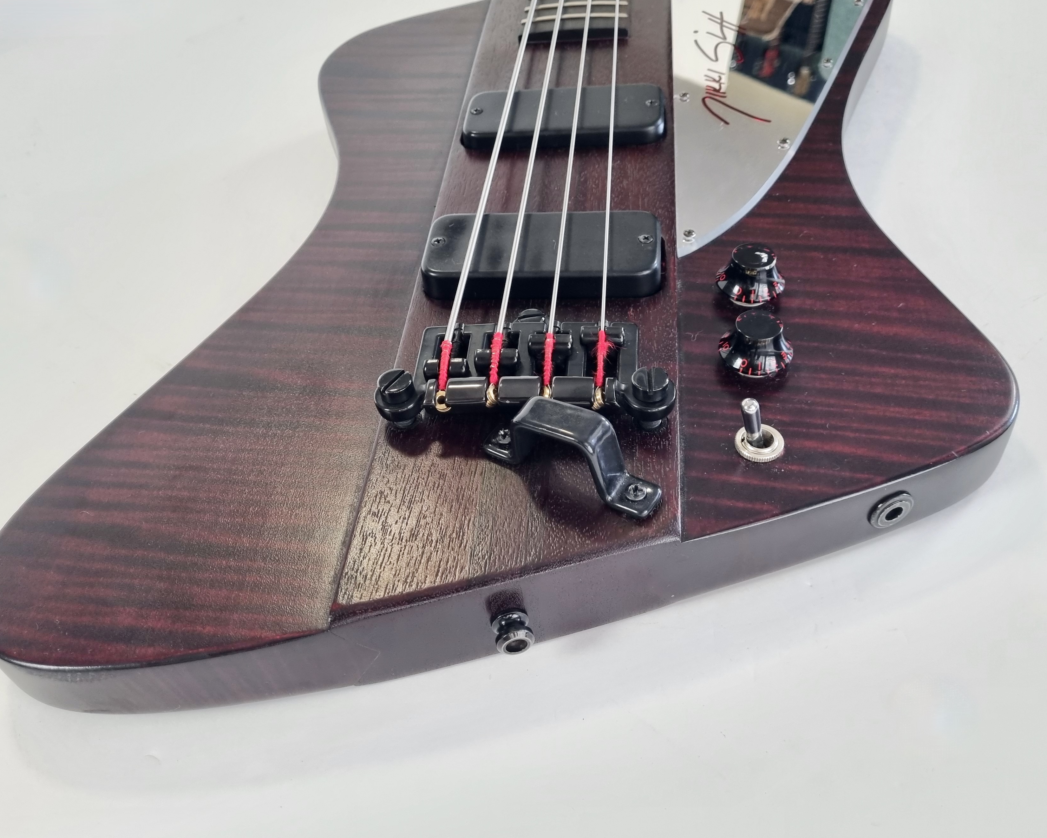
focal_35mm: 31
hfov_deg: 57.1
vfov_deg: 47.1
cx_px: 490
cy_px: 447
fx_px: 961
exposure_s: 1/100
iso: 160
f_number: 1.8
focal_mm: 5.4
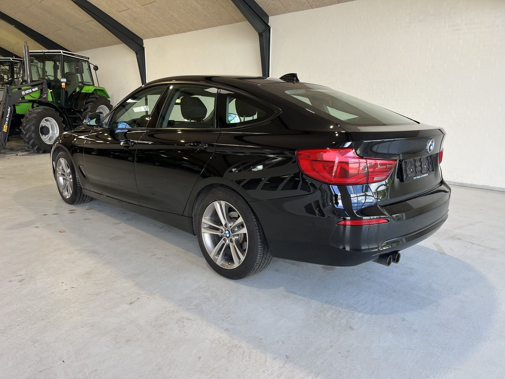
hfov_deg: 67.3
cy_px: 190
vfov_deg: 53.1
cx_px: 252
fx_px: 379
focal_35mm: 26
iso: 50
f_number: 1.6
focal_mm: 5.1
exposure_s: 1/122
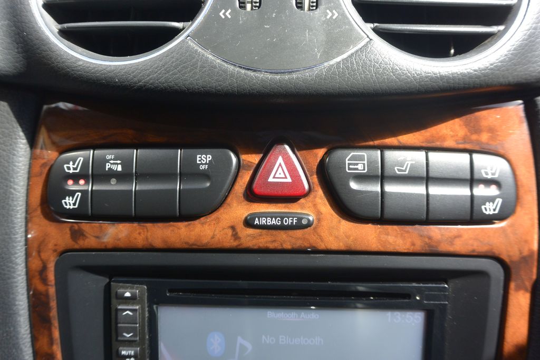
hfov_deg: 63.7
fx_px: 435
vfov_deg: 45.0
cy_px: 180
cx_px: 270
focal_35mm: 29
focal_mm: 11
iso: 160
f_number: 3.5
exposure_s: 1/250
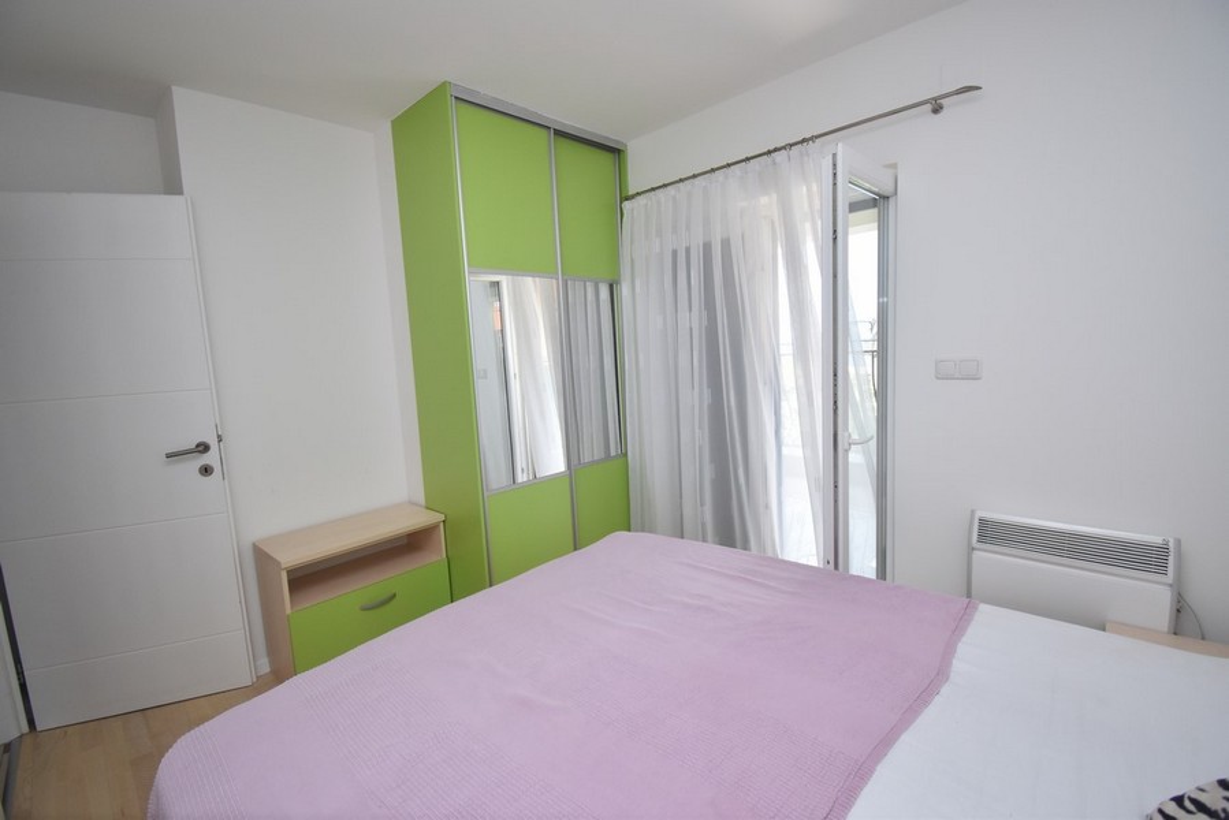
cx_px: 614
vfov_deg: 77.4
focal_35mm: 15
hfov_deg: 100.4
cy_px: 410
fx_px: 512
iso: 560
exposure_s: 1/250
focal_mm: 10
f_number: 4.5
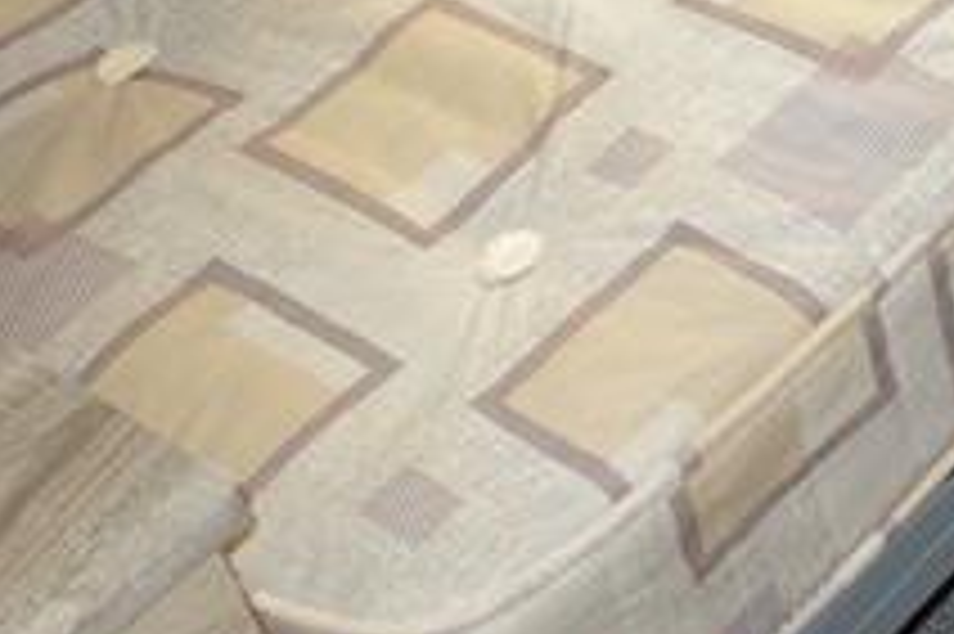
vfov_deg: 12.1
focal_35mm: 109
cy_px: -270
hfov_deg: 17.3
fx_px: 2886
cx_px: 1350
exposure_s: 1/100
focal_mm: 12.18
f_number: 2.5
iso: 125
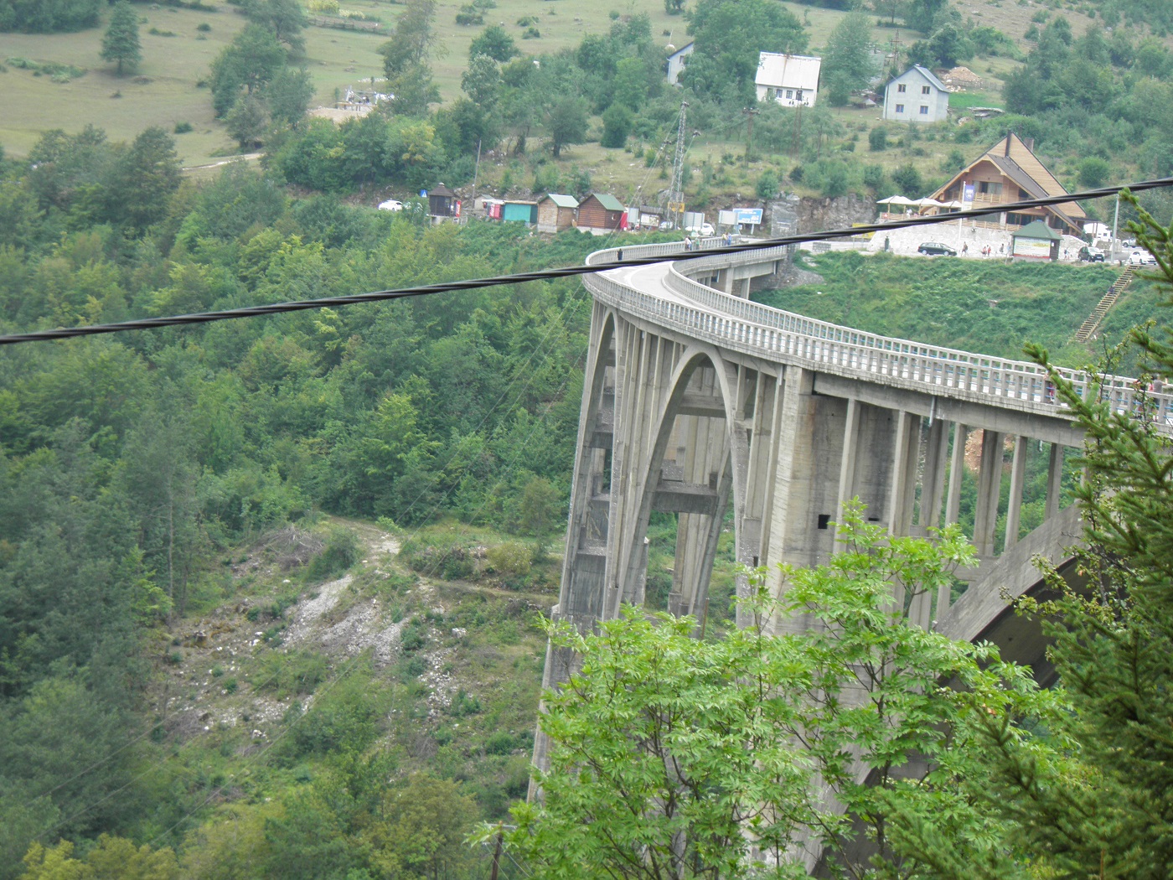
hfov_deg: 17.6
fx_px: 3795
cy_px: 440
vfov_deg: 13.2
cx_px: 586
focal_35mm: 112
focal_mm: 20.2
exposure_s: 1/60
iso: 50
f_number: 4
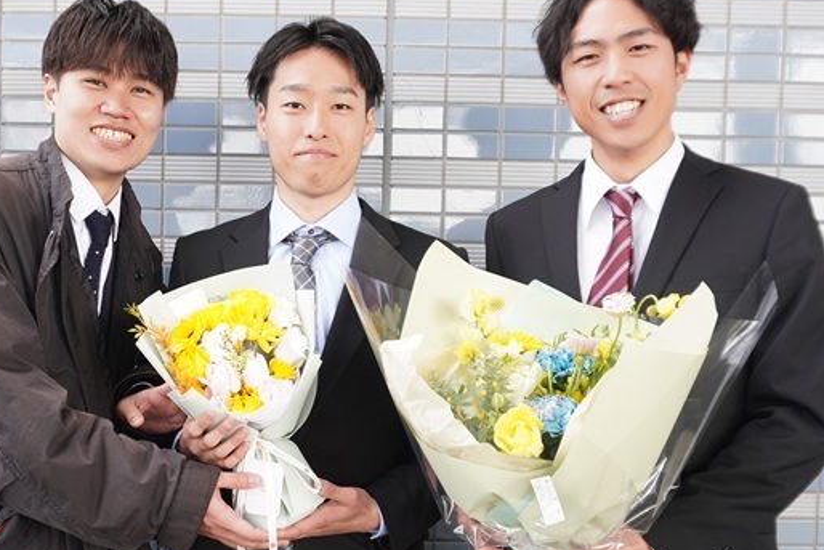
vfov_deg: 31.8
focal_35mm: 42
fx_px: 962
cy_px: 334
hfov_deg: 46.0
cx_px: 316
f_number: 4.5
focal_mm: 16
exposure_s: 1/50
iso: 100
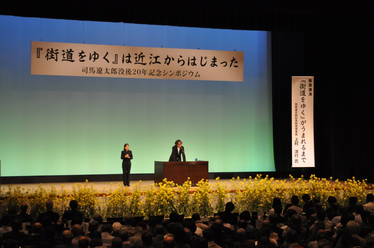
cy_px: 124
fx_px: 965
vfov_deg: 14.7
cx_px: 187
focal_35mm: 93
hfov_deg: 21.9
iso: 1400
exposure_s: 1/125
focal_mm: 62
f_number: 4.5
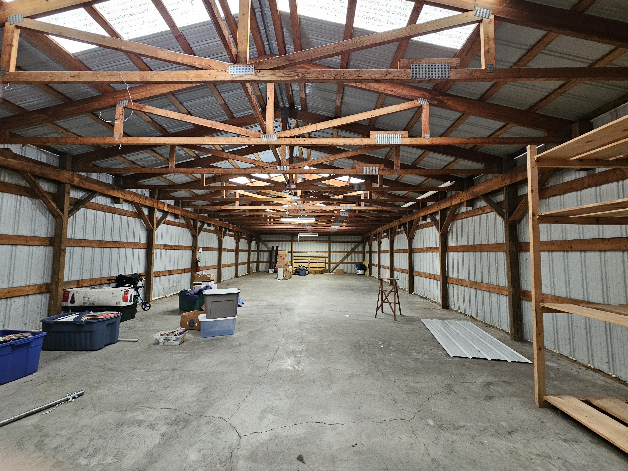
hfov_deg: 106.2
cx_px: 314
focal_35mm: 13
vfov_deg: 89.9
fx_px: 236
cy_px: 236
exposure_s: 1/40
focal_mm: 2.2
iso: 400
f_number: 2.2
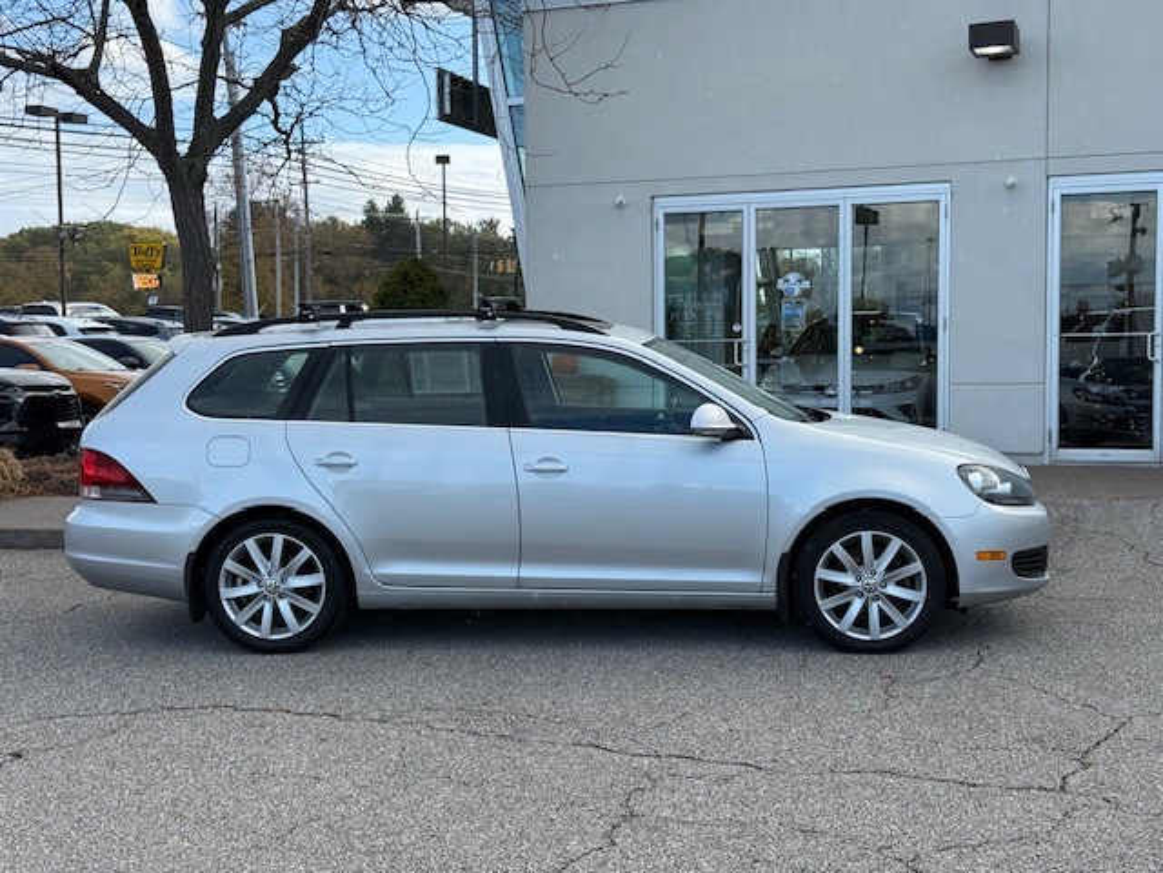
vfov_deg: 30.3
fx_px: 1613
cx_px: 582
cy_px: 436
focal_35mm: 48
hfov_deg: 39.7
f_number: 1.78
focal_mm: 6.76
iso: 80
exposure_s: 1/2208
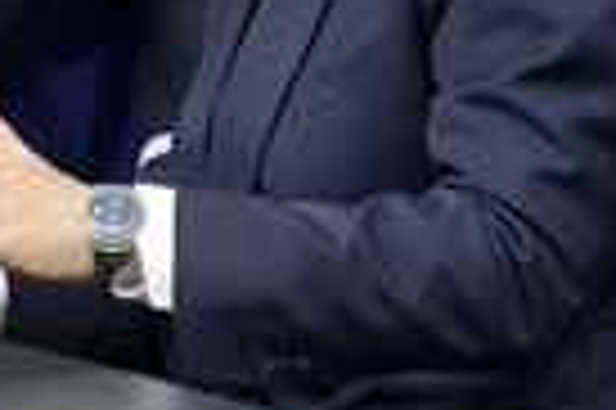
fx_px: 28199
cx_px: -43
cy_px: -216
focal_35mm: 1650
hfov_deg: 1.3
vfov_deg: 0.8
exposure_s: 1/400
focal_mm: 500
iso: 8000
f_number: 5.6
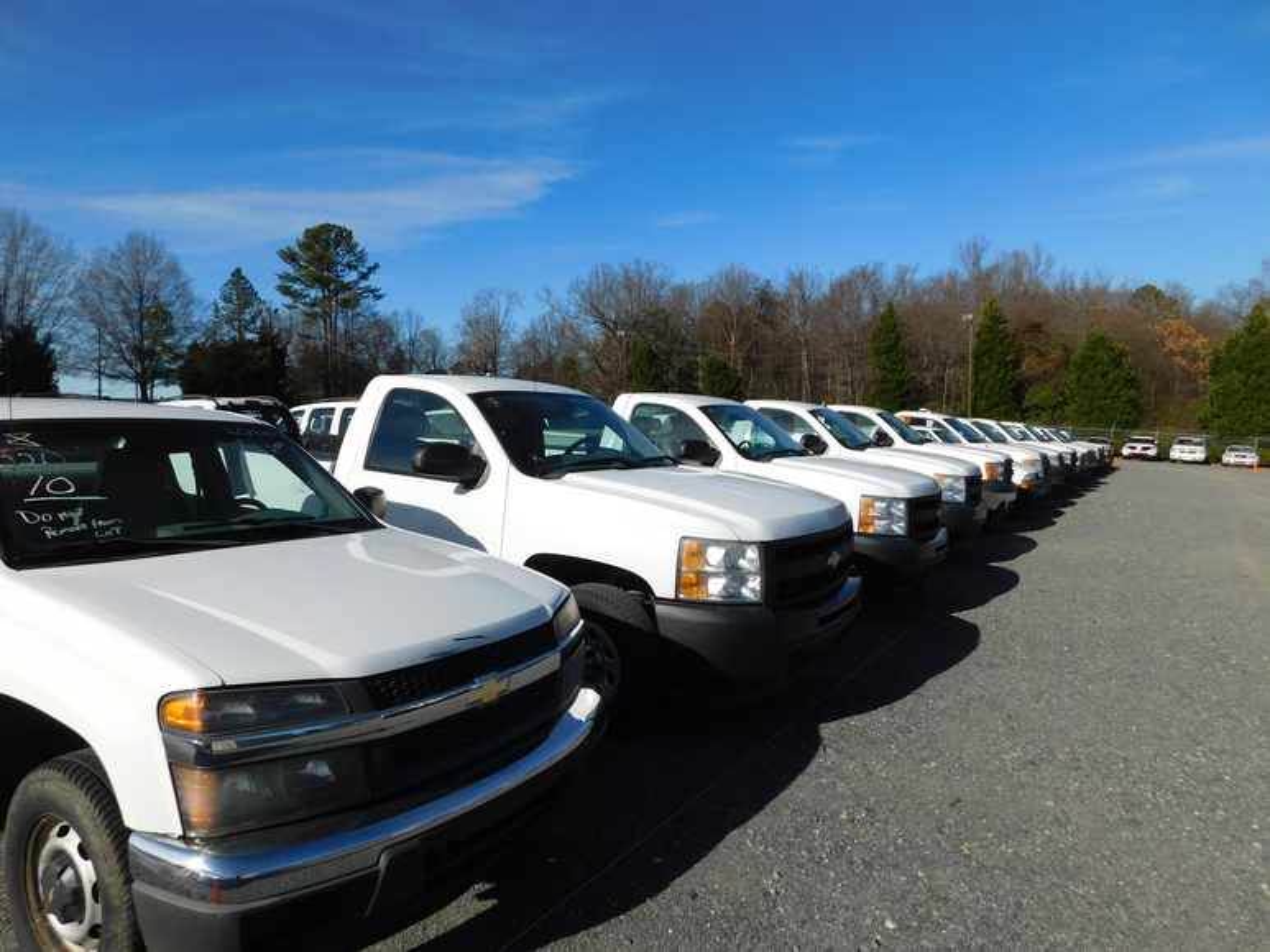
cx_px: 635
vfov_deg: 58.9
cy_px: 476
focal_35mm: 23
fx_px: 844
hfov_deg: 73.9
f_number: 6
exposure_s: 1/800
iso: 125
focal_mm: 4
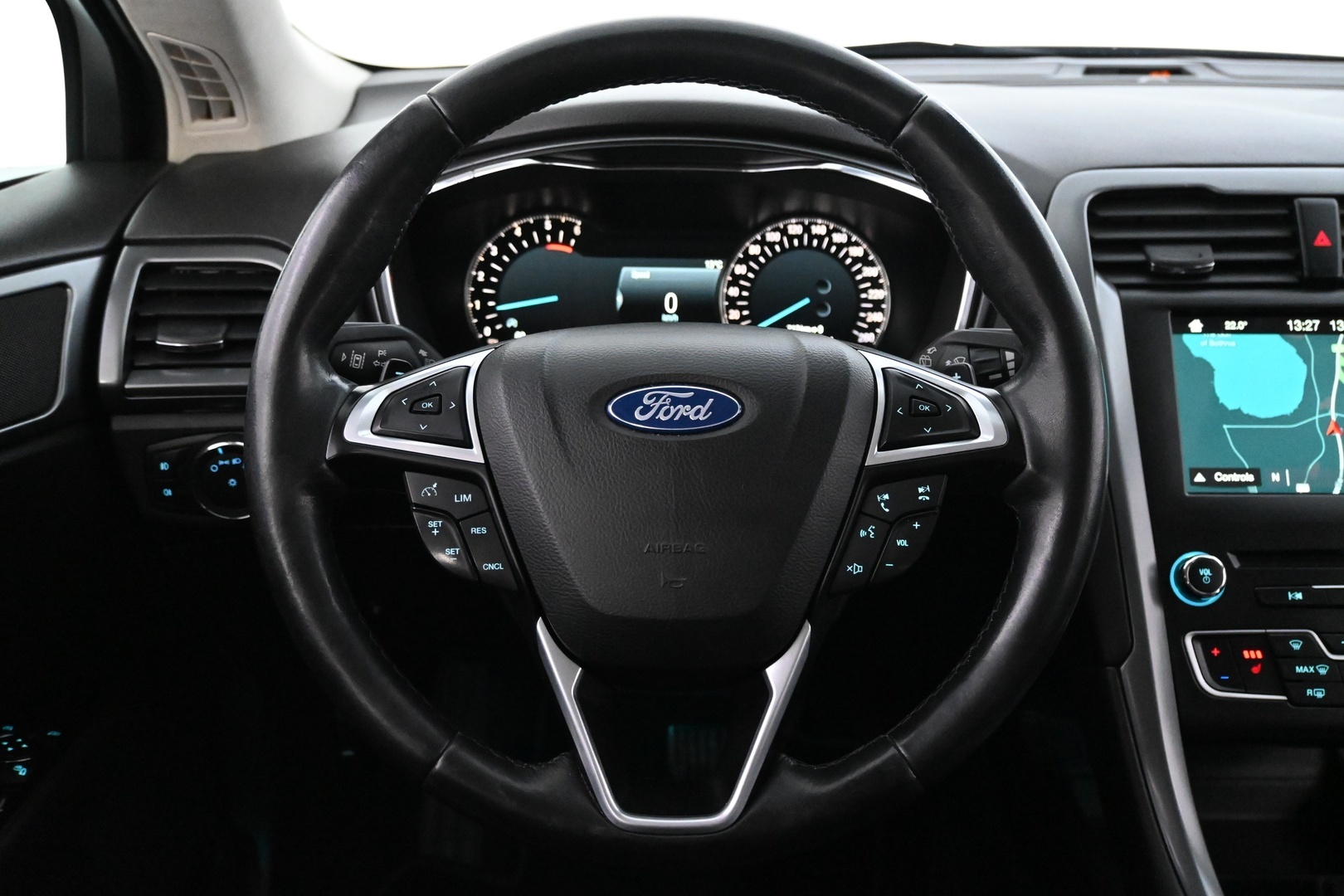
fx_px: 1288
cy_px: 448
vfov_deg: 38.4
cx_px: 672
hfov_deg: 55.1
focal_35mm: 34
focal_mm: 23
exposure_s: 1/40
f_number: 4.2
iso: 6400
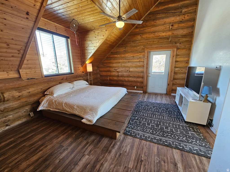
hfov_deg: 106.2
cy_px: 86
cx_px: 115
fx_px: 86
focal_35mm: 13
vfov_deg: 89.9
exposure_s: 1/60
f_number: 2.2
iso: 200
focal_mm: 2.2
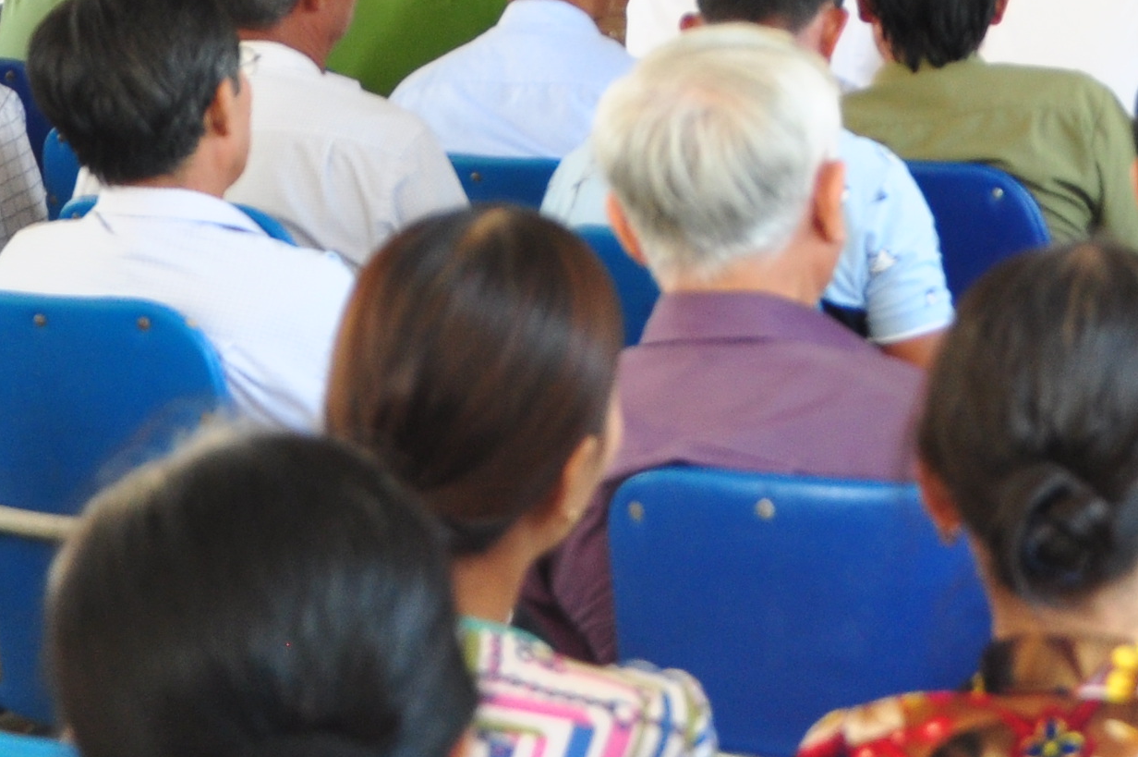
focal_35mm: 167
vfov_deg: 8.0
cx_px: 1134
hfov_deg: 12.2
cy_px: -388
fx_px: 5274
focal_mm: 32
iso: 400
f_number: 4.2
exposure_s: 1/30
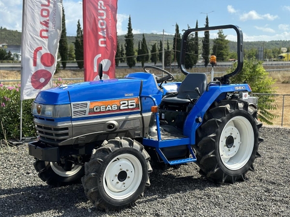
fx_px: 402
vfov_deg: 30.3
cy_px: 108
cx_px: 145
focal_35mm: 48
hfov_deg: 39.7
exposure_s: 1/3472
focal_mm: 6.86
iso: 100
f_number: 1.78
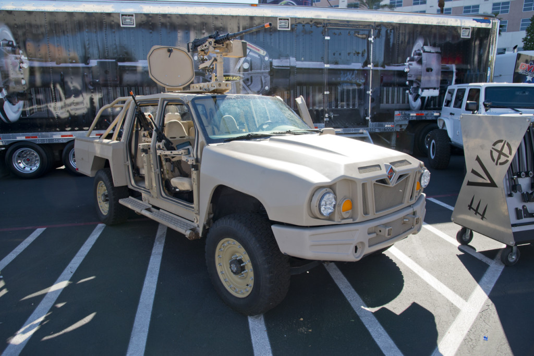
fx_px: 356
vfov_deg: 53.1
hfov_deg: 73.7
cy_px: 178
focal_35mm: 24
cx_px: 267
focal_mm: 24
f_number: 8
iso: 200
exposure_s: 1/250
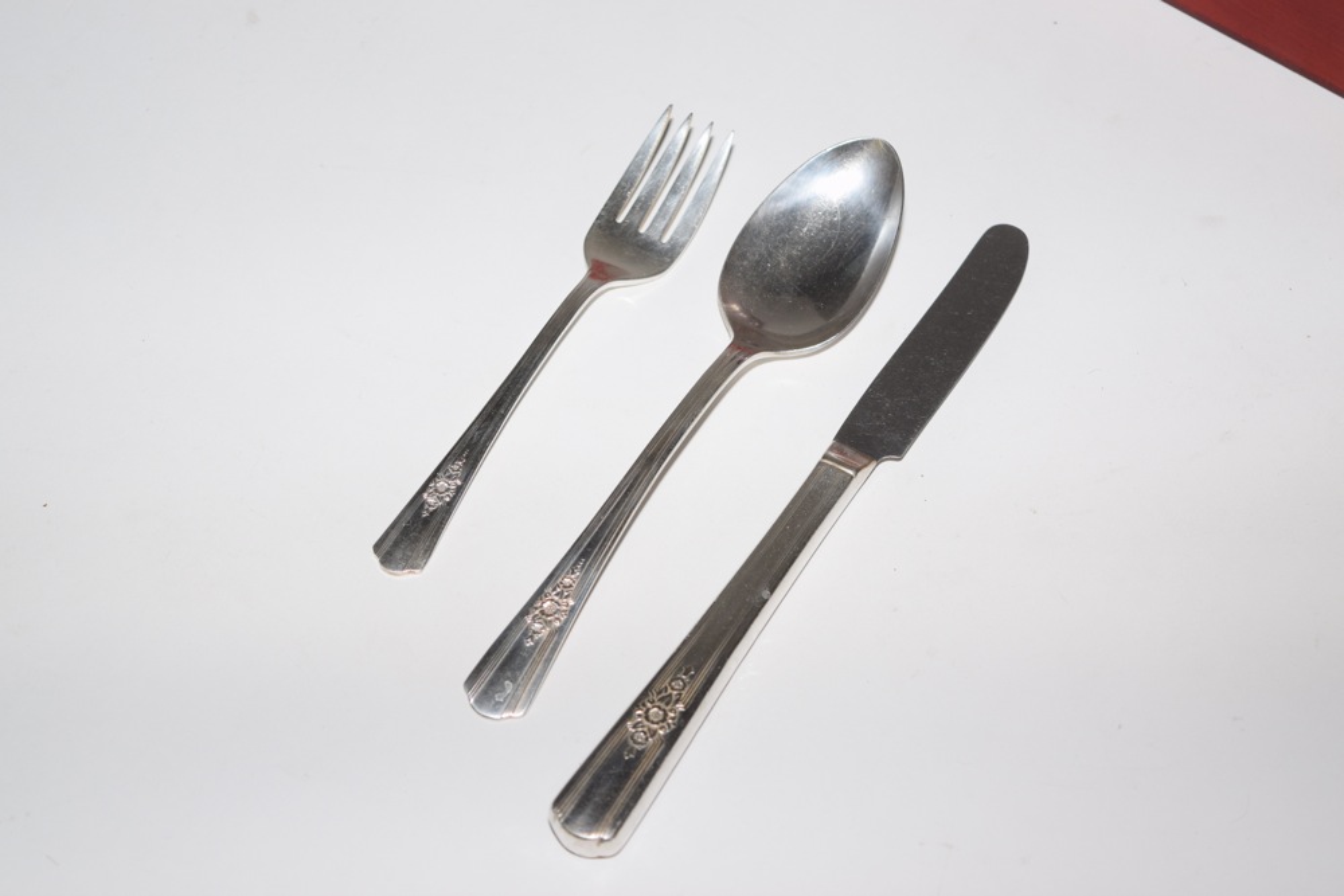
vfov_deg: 16.6
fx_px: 3080
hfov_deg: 24.6
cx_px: 672
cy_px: 448
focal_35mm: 82
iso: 400
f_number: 5.6
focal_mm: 55
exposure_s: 1/60
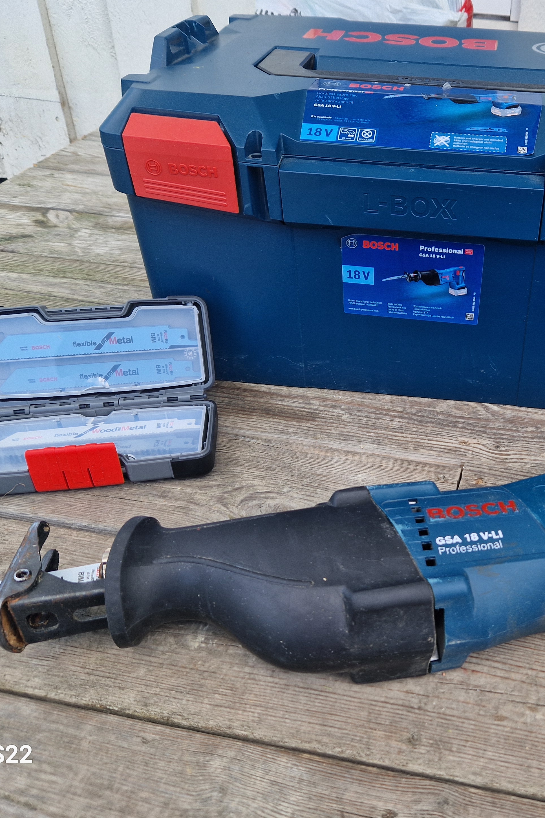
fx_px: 749
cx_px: 420
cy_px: 399
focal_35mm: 33
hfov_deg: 38.7
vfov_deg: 57.2
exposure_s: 1/235
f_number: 1.8
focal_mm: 5.4
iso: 50
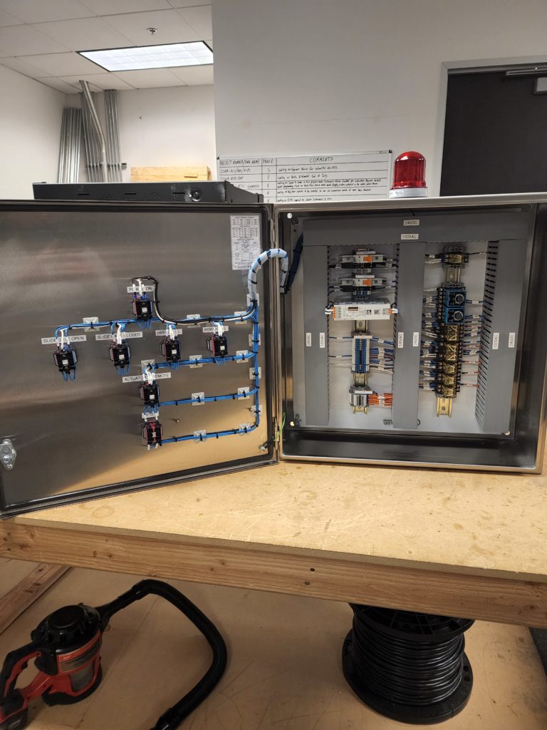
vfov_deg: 73.9
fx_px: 485
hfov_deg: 58.9
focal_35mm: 23
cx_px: 274
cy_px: 365
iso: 400
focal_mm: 6.4
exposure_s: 1/120
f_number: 1.8
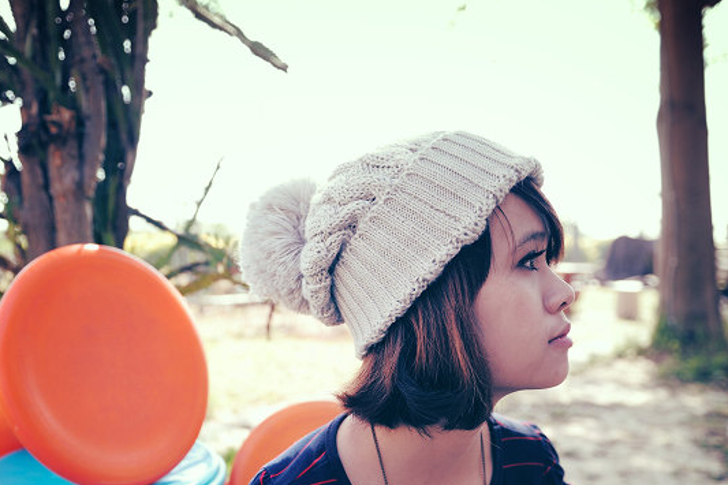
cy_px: 340
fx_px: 728
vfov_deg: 36.3
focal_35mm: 36
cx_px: 299
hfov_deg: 52.9
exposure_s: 1/640
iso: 200
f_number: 2.8
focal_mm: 24
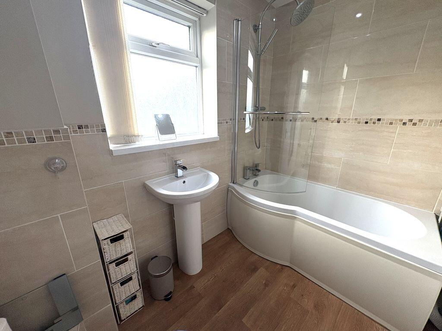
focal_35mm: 14
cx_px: 221
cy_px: 166
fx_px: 179
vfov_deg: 85.7
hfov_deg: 102.1
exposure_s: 1/100
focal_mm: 2.22
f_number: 2.2
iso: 200
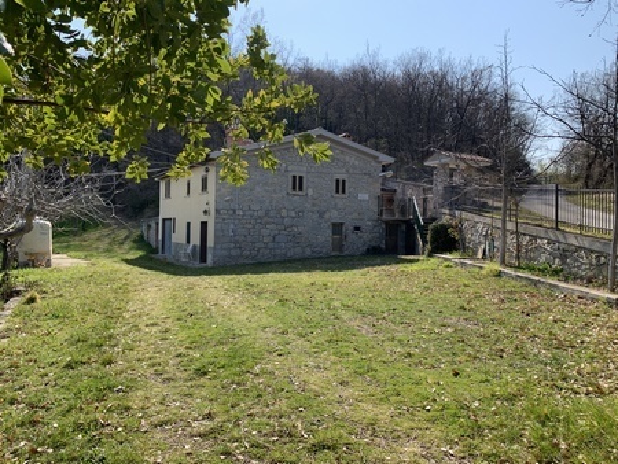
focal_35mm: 26
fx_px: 464
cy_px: 232
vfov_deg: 53.1
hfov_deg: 67.3
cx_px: 309
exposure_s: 1/1124
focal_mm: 4.25
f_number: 1.8
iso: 25
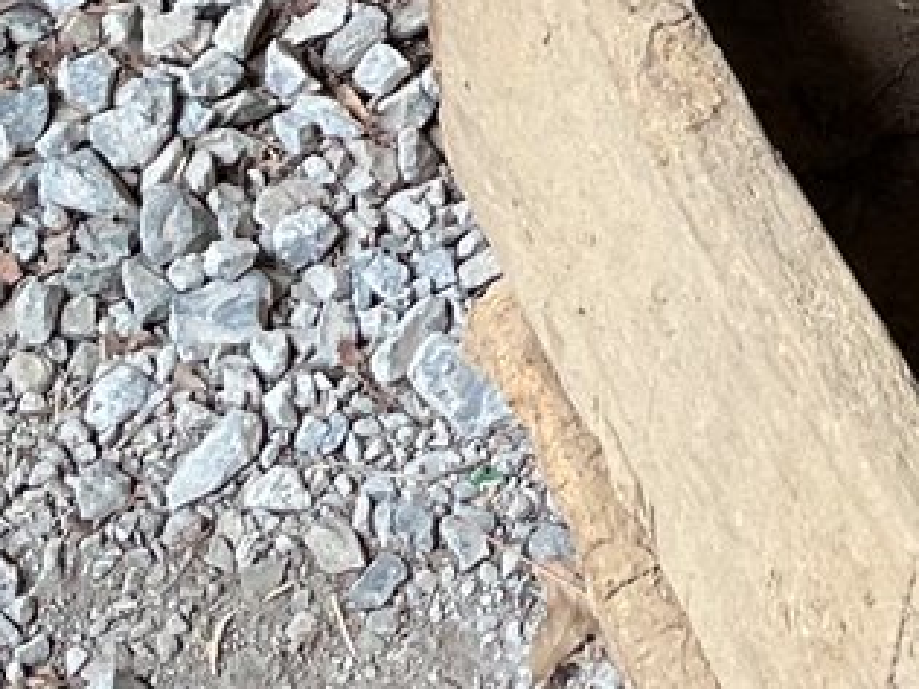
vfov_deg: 9.8
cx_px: 1444
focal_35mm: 139
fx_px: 3690
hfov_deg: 13.3
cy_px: -728
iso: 50
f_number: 1.8
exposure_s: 1/120
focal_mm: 3
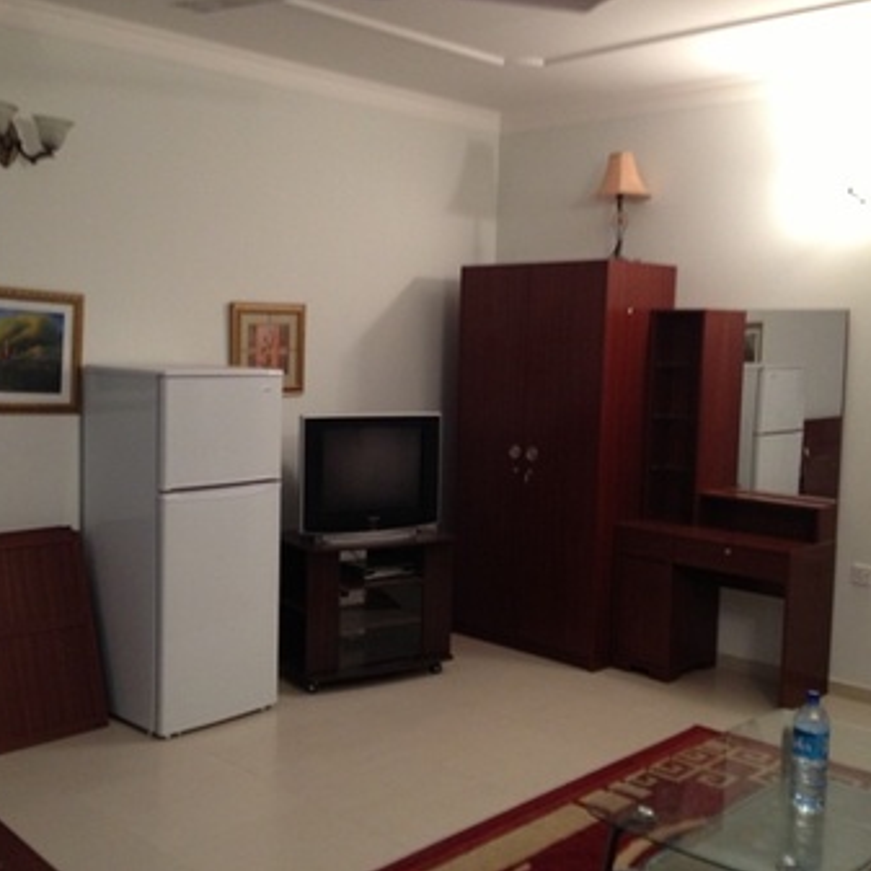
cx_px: 392
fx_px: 1196
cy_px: 430
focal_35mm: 42
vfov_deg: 40.0
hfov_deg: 40.0
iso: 200
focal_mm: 4.28
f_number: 2.4
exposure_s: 1/20
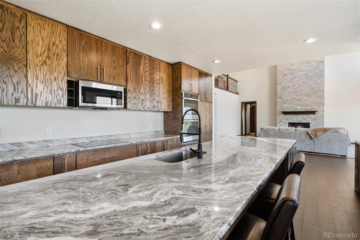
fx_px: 170
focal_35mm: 17
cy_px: 120
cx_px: 180
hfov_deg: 93.3
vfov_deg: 70.4
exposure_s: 1/10
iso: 200
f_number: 9
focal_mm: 17
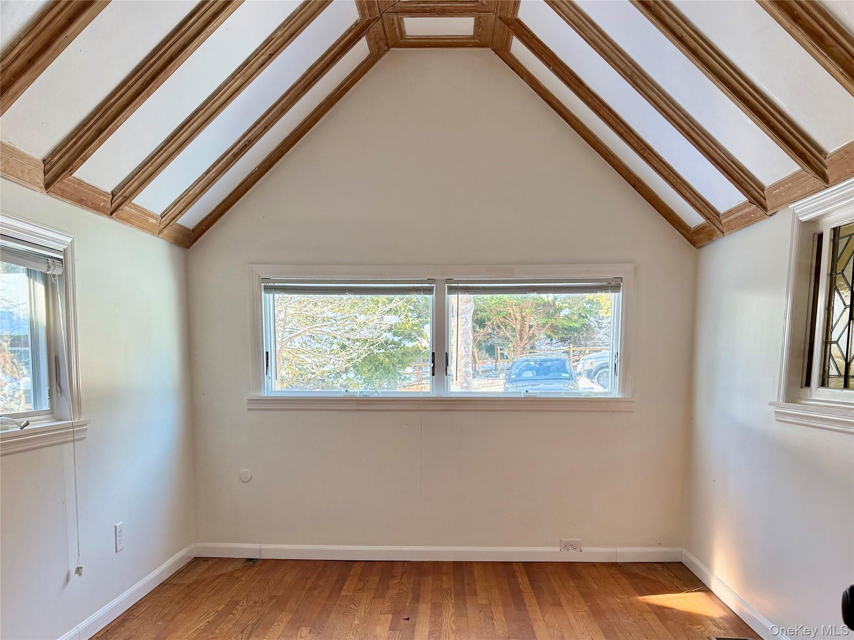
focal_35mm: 24
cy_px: 320
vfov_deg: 56.8
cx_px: 427
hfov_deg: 71.6
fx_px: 592
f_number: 1.78
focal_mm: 6.76
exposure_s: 1/240
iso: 125
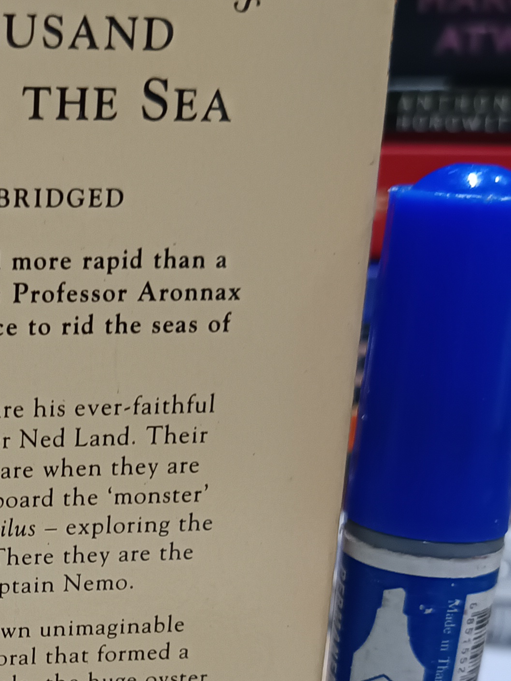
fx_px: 1338
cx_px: -94
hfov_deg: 20.3
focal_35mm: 68
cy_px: 555
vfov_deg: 27.9
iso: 1085
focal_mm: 5.31
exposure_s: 1/25
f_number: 1.7
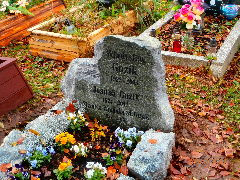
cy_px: 90
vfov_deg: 25.7
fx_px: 395
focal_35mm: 57
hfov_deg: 33.8
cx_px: 120
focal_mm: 10.11
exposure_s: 1/80
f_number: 4.5
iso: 160
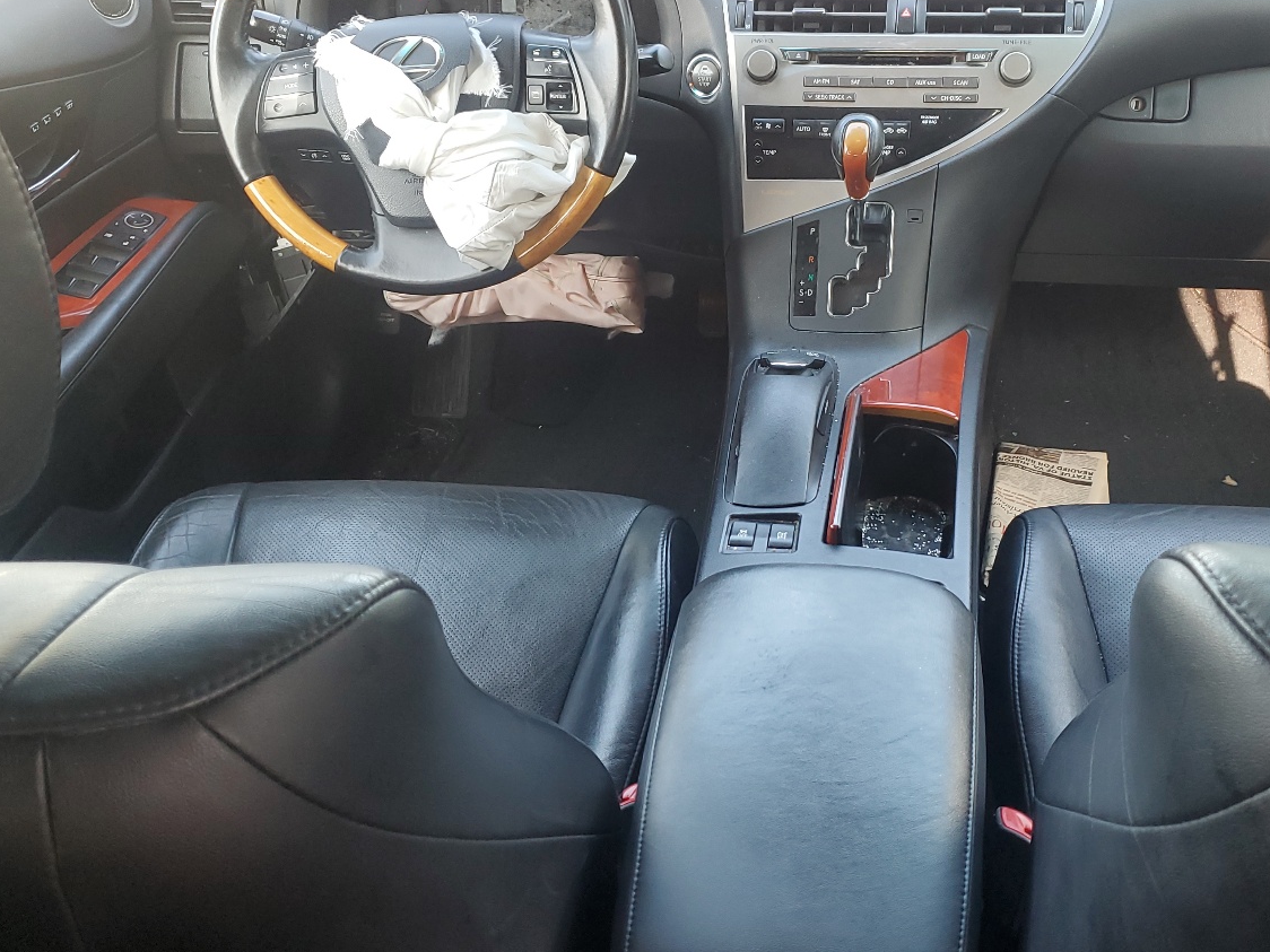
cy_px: 453
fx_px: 1357
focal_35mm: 37
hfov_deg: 49.8
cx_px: 766
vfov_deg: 38.7
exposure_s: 1/60.2
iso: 59
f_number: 1.5
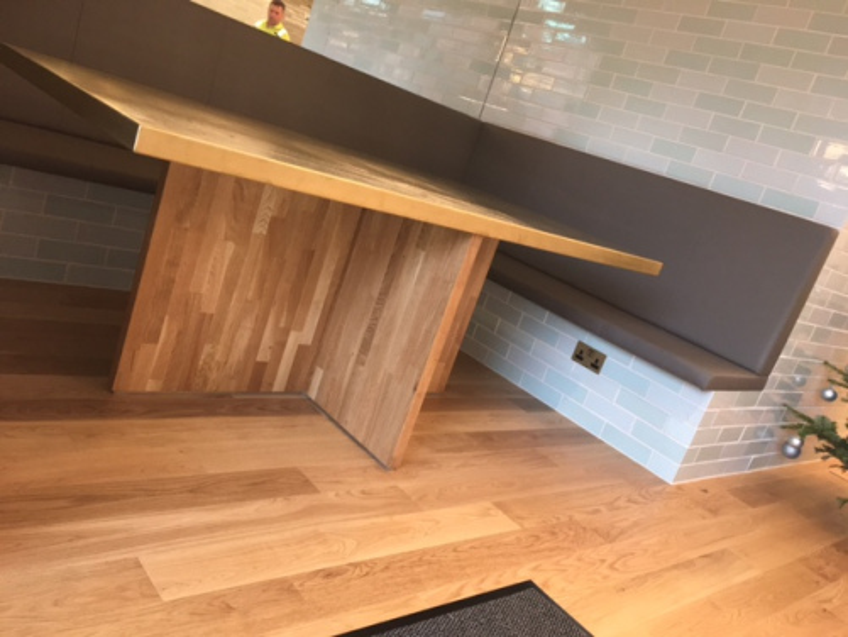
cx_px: 424
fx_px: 711
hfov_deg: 61.6
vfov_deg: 48.2
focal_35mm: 29
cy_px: 318
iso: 100
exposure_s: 1/25
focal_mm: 4.15
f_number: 2.2
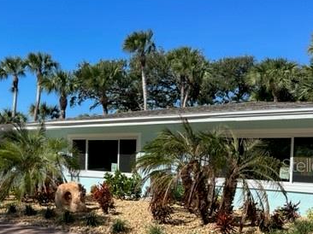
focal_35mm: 42
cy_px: 165
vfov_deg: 33.8
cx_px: 89
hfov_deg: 43.7
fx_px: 380
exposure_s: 1/4545
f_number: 1.78
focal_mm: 6.86
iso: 80
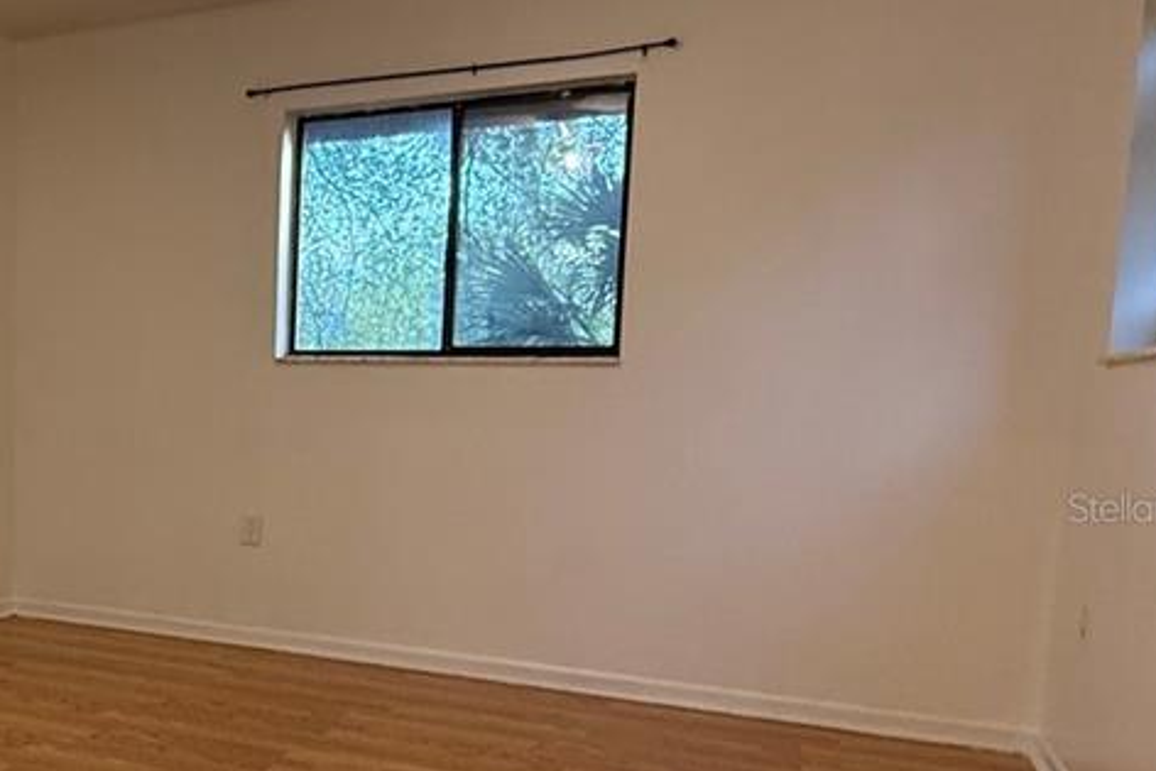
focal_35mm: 37
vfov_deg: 35.7
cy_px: 507
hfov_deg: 47.2
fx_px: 1188
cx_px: 140
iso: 400
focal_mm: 2.22
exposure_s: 1/120
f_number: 2.2
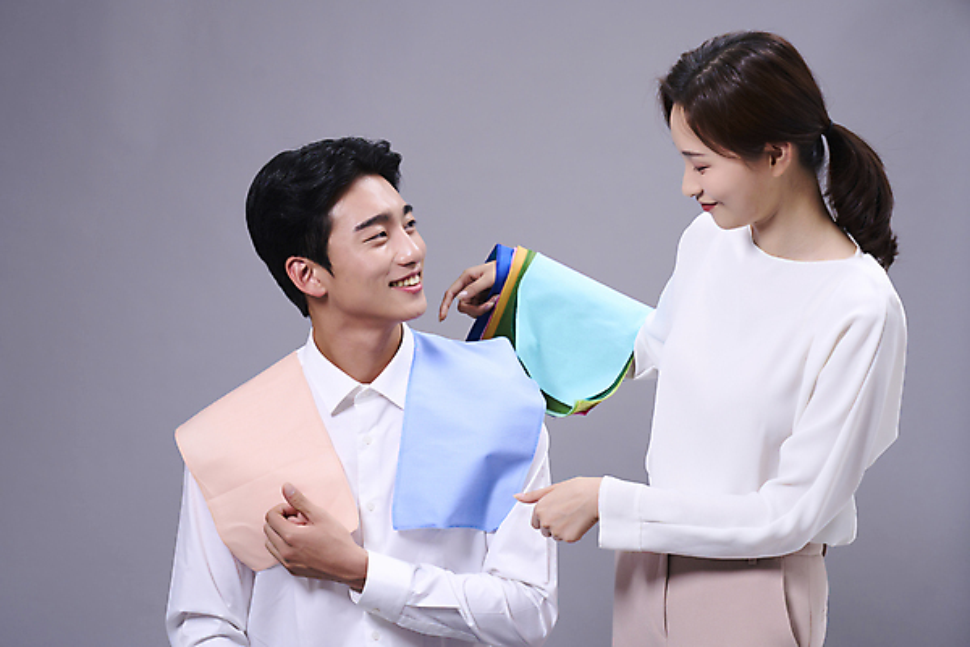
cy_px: 324
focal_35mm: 65
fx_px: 1751
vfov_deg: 20.9
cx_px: 485
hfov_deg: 31.0
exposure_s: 1/125
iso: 160
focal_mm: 65
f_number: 5.6
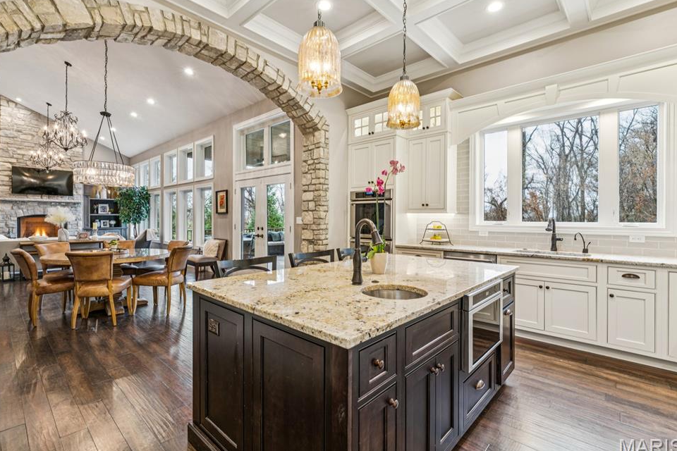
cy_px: 221
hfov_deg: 93.4
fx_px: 319
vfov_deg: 70.6
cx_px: 329
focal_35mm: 17
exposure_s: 1.3
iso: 100
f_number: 13
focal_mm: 15.9
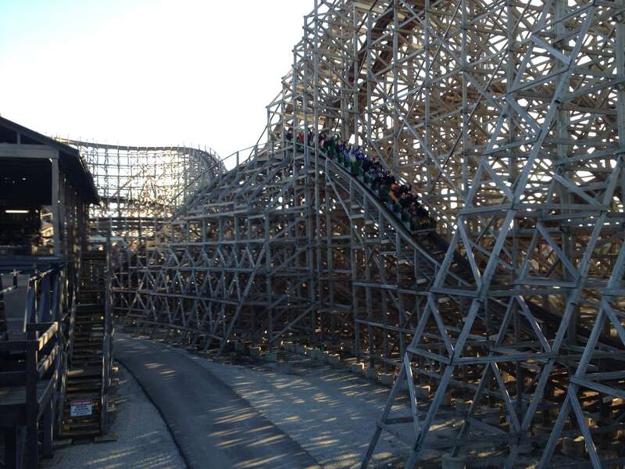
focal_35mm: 35
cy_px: 234
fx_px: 632
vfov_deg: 40.7
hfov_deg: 52.6
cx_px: 312
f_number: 2.4
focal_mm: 4.28
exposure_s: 1/249
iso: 50
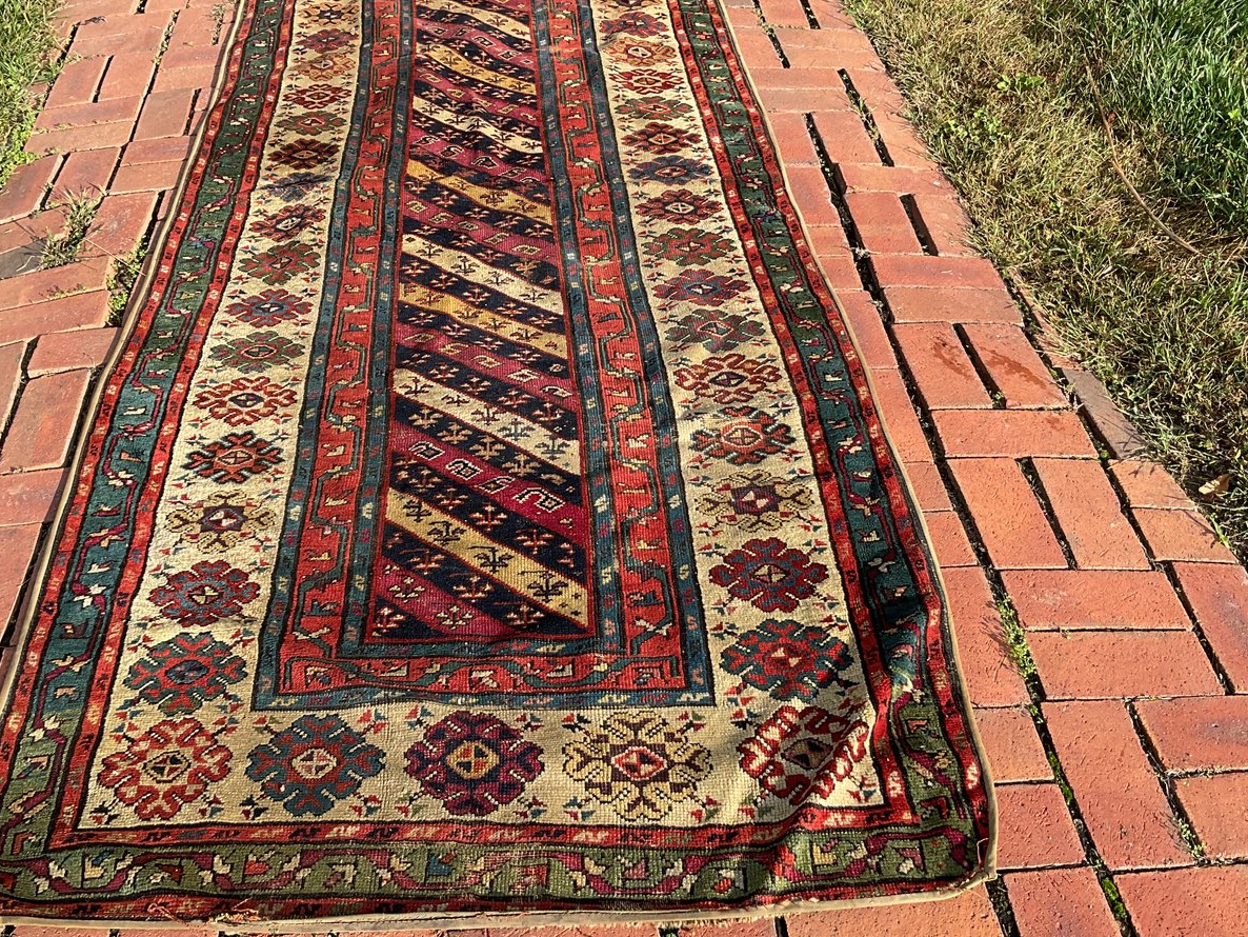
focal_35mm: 37
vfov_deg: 38.7
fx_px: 1334
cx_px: 588
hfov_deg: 50.1
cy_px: 446
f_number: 1.8
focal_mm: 3
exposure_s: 1/620
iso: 16
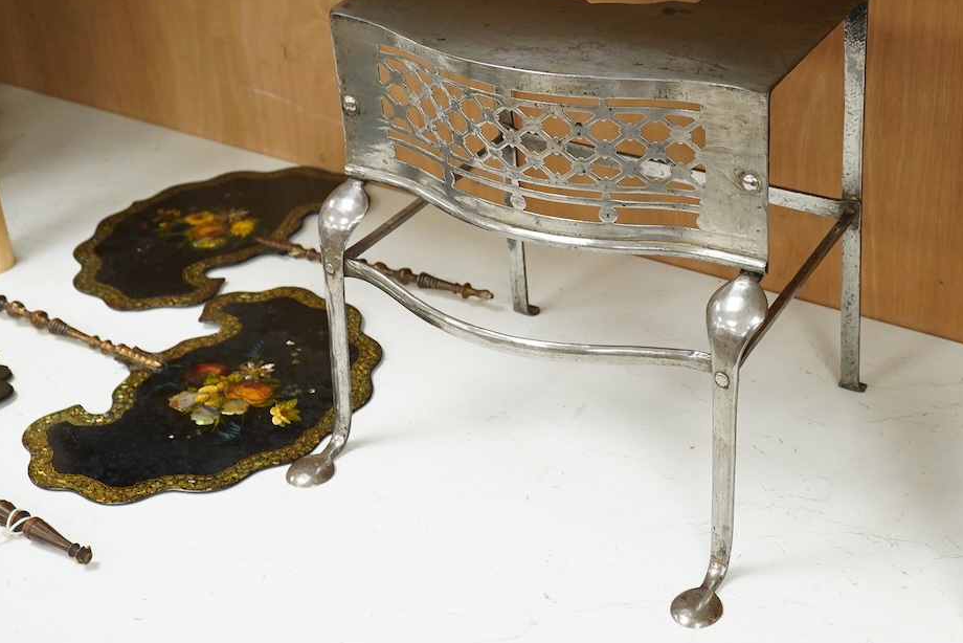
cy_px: 314
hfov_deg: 36.1
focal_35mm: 55
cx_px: 585
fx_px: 1472
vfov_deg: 24.6
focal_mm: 30
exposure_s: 1/125
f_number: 5.6
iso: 2500
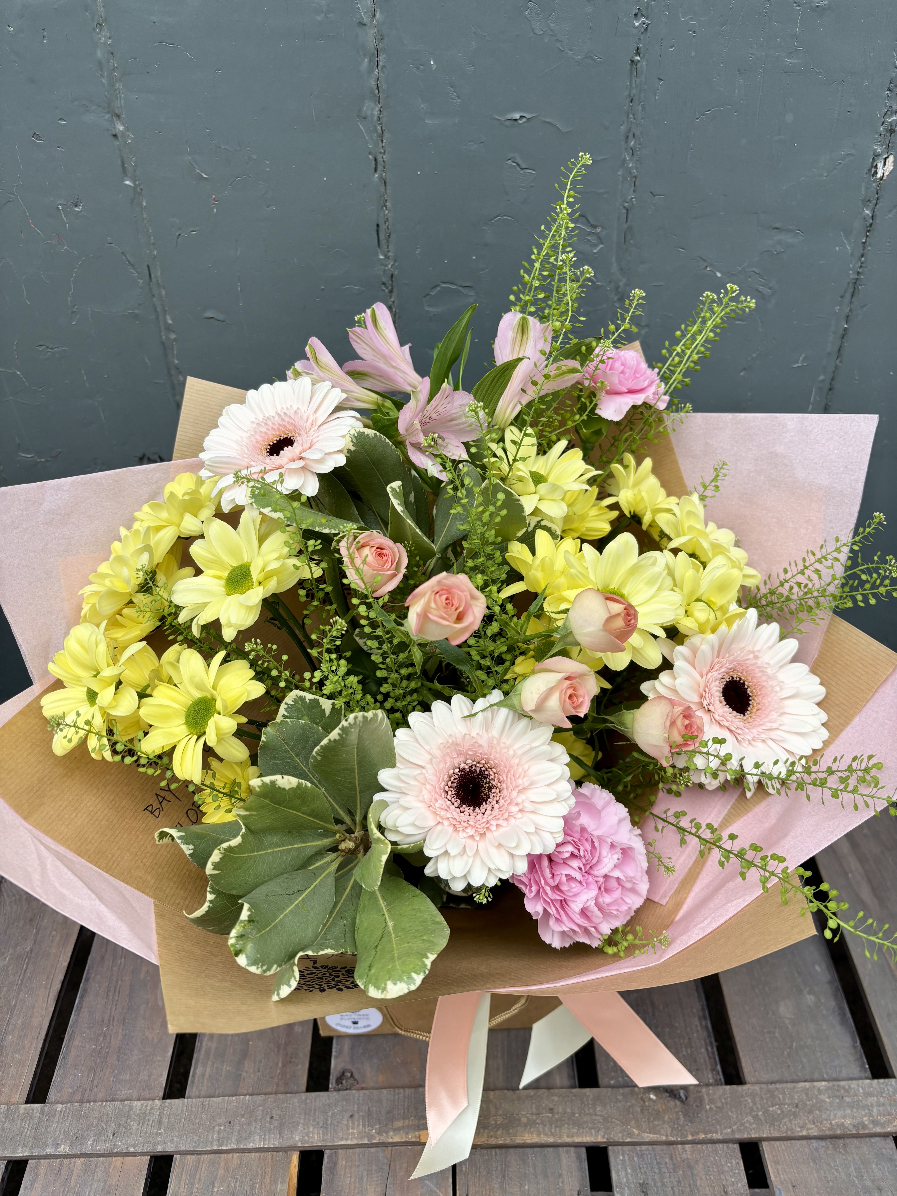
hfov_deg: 53.1
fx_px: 898
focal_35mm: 26
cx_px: 448
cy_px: 598
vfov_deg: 67.3
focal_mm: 5.96
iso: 50
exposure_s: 1/320
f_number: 1.6
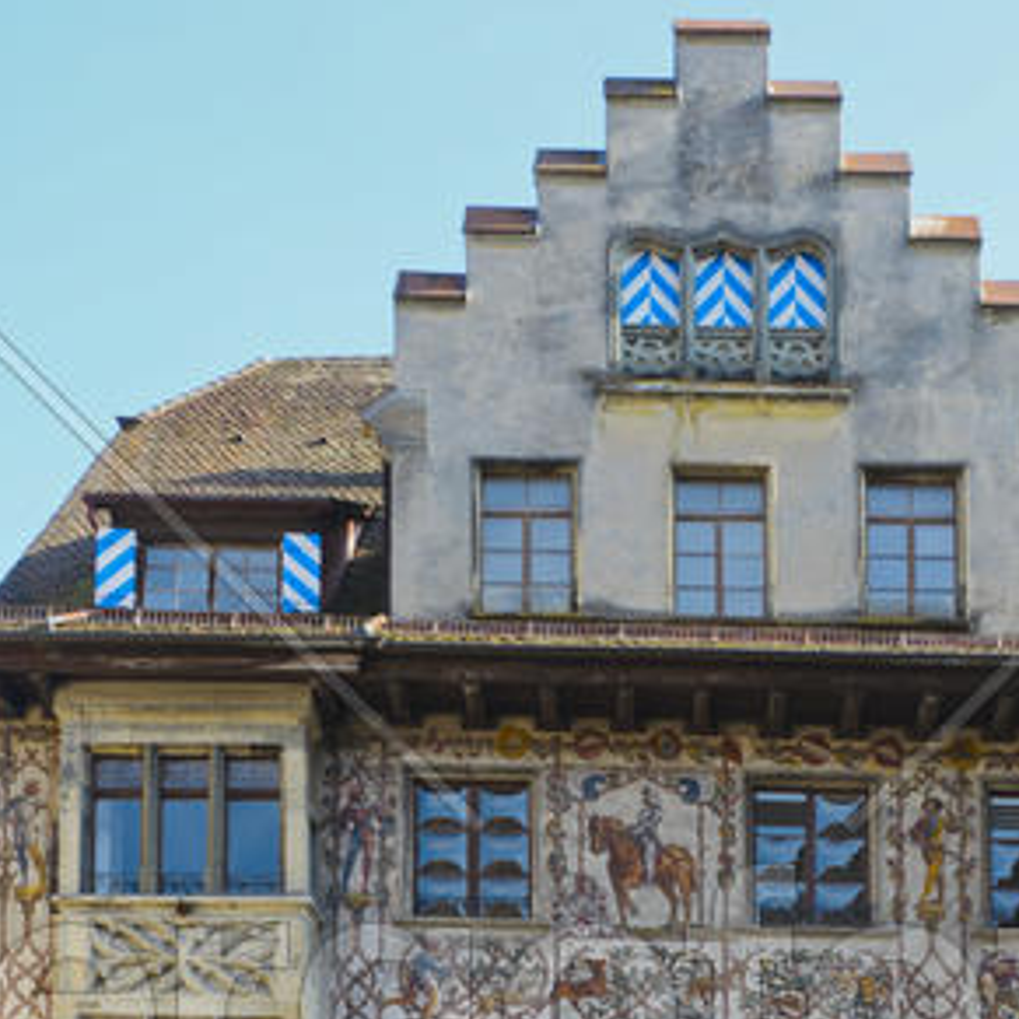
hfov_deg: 24.2
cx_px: 664
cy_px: 1012
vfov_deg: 23.3
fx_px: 2365
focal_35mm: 71
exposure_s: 1/90
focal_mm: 28
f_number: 6.7
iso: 100
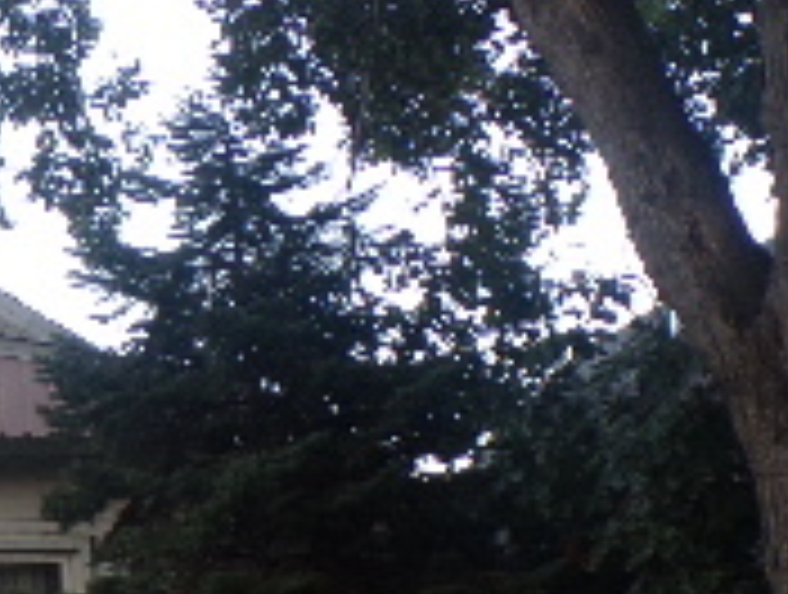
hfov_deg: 14.2
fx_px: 3079
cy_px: 464
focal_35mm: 135
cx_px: -144
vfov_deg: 11.0
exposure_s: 1/38
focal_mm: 6.6
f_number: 3.3
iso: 80
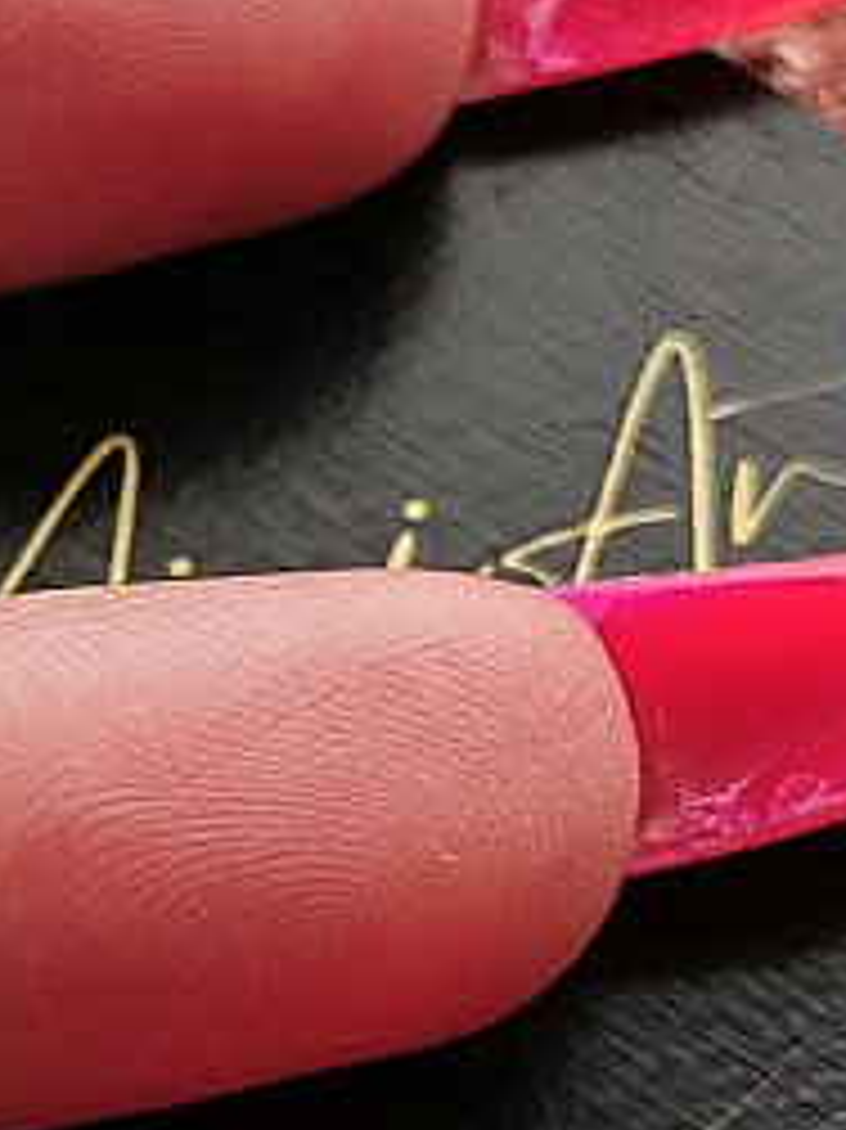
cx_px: 56
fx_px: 3816
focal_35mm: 117
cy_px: 626
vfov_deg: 16.8
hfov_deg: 12.5
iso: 50
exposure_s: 1/289
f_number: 1.6
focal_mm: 5.56
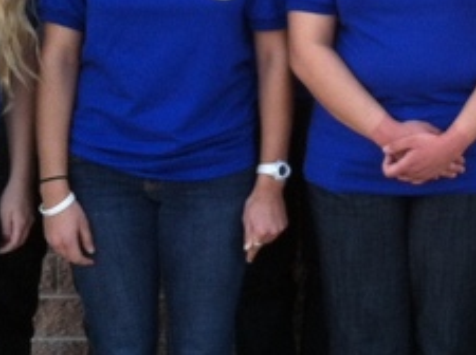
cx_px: 531
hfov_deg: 17.0
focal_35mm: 112
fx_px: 1538
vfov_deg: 12.9
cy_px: -49
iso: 125
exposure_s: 1/120
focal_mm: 3.85
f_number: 2.8
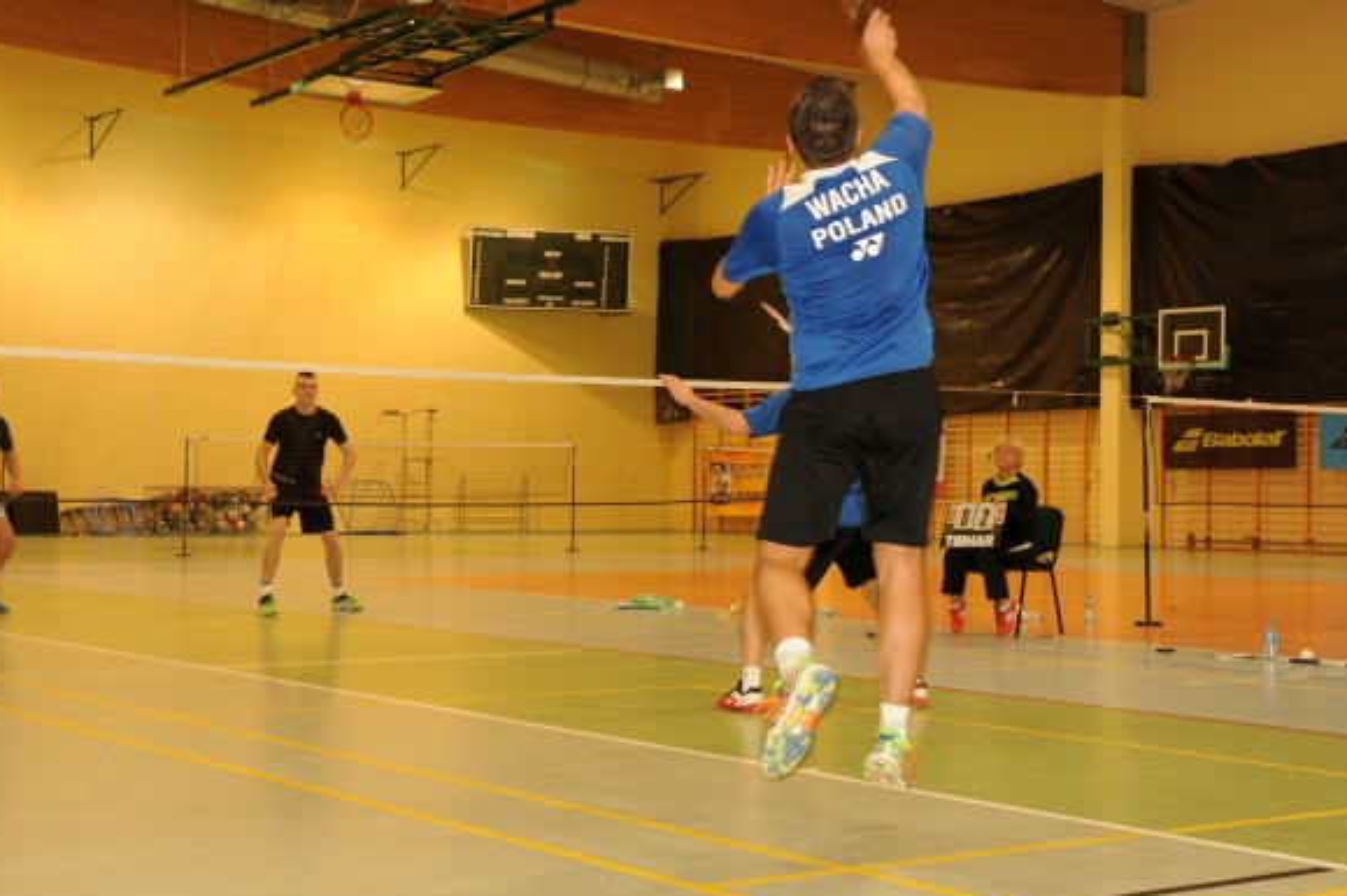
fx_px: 2168
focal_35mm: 58
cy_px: 451
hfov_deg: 34.4
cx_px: 544
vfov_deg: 23.3
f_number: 5
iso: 800
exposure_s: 1/60
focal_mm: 42
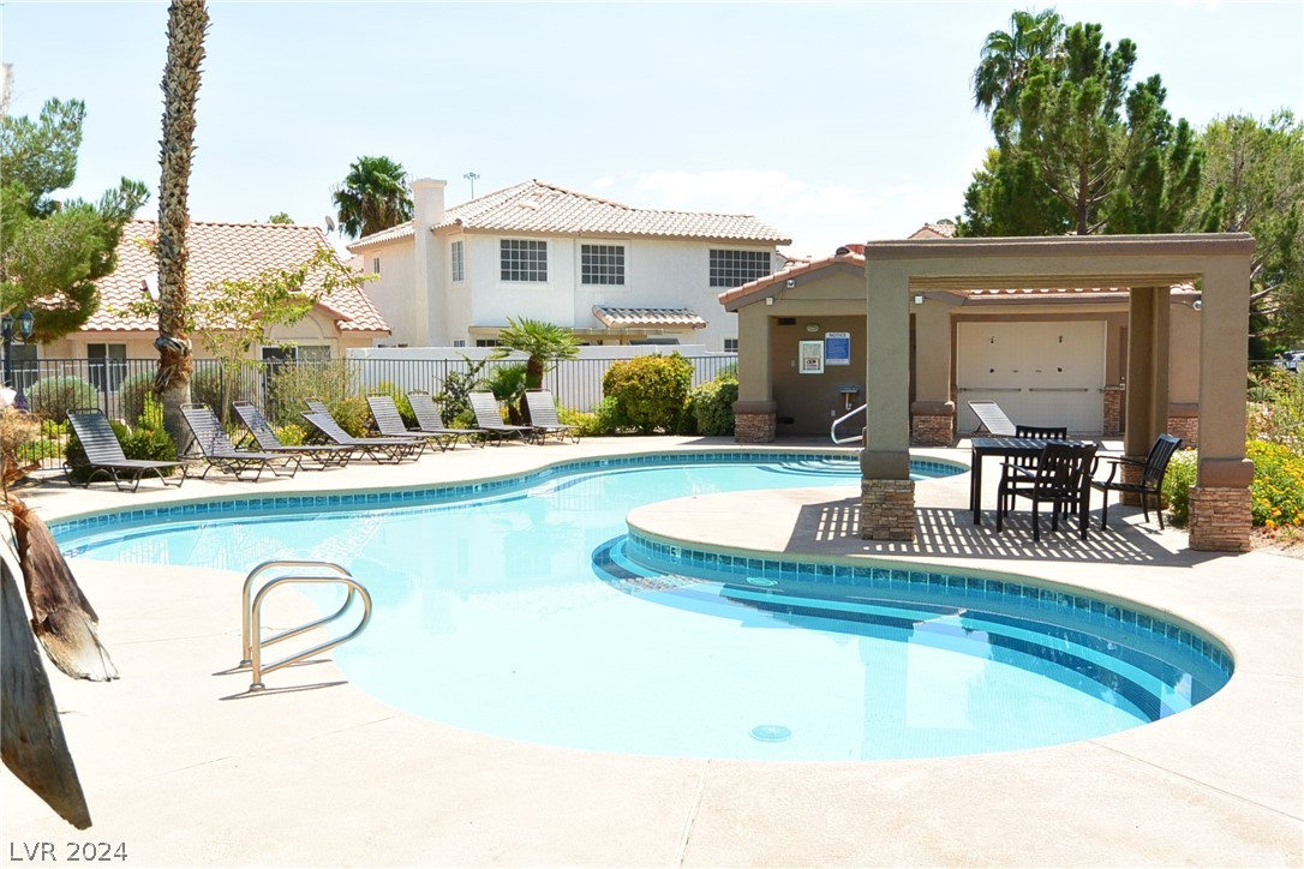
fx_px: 1268
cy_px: 434
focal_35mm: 35
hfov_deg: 54.4
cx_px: 652
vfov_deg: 37.9
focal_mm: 13
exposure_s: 1/500
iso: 160
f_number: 5.6
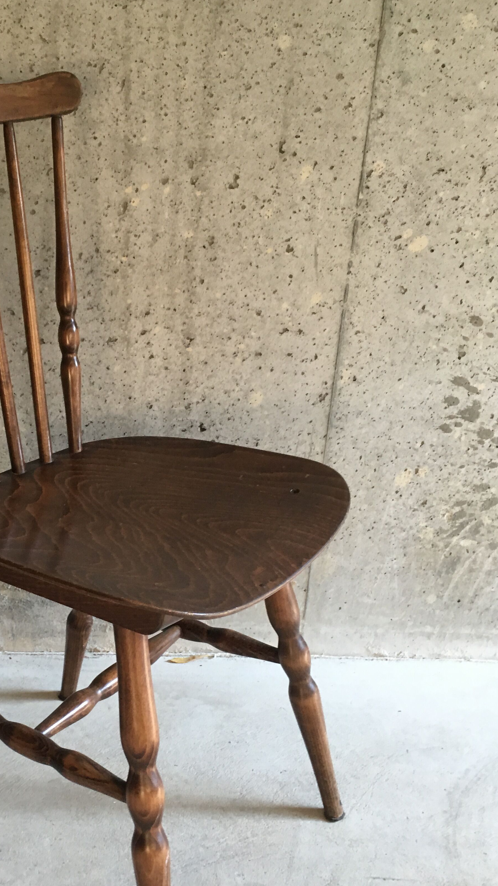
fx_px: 939
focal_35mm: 40
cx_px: 85
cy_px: 504
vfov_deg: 50.3
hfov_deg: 28.9
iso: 125
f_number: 2.2
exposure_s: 1/33
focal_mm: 4.15
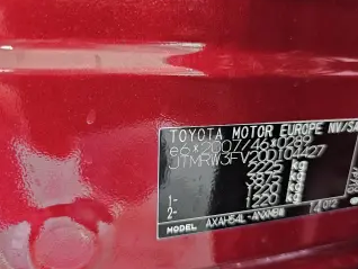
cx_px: 185
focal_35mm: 26
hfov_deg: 67.2
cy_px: 143
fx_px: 269
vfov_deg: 53.1
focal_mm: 6.3
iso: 500
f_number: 1.7
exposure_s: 1/51
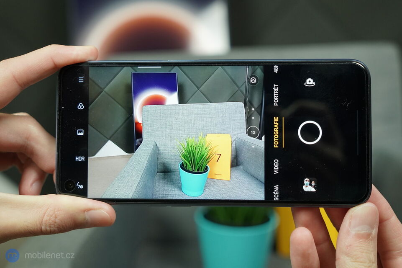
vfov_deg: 32.6
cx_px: 201
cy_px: 134
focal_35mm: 41
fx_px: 458
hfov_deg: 47.4
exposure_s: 1/200
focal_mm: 41
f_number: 5
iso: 2000
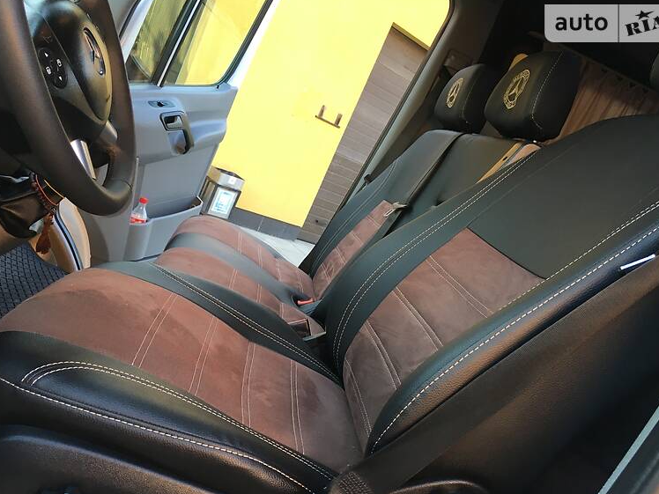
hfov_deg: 58.4
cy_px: 258
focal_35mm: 31
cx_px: 332
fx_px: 590
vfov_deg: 45.4
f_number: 2.2
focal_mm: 4.2
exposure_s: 1/33
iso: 25
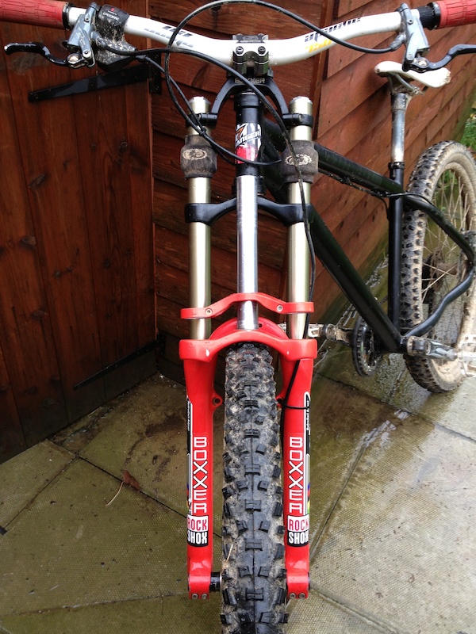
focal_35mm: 35
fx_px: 642
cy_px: 317
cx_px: 238
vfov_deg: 52.6
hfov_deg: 40.7
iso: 50
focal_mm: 4.28
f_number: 2.4
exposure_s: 1/24
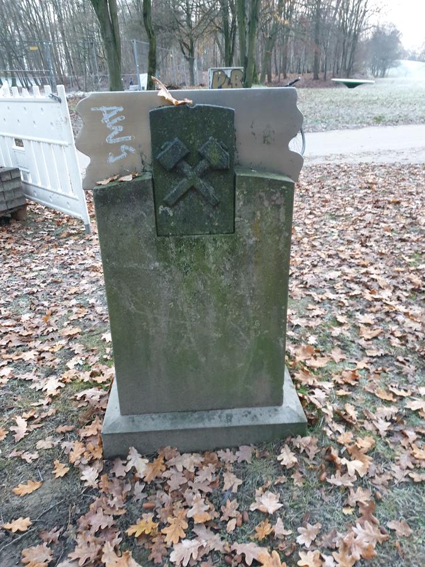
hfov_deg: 53.1
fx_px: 426
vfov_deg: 67.3
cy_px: 284
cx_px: 212
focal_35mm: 26
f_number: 1.5
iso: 250
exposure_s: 1/23
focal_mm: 4.3
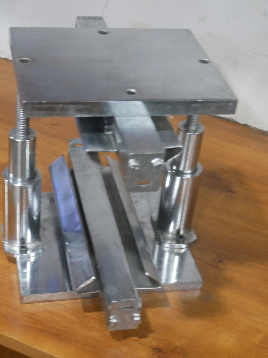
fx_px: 692
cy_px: 179
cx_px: 93
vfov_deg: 29.0
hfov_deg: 21.9
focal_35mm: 67
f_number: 5.3
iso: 3200
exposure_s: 1/13
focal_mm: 25
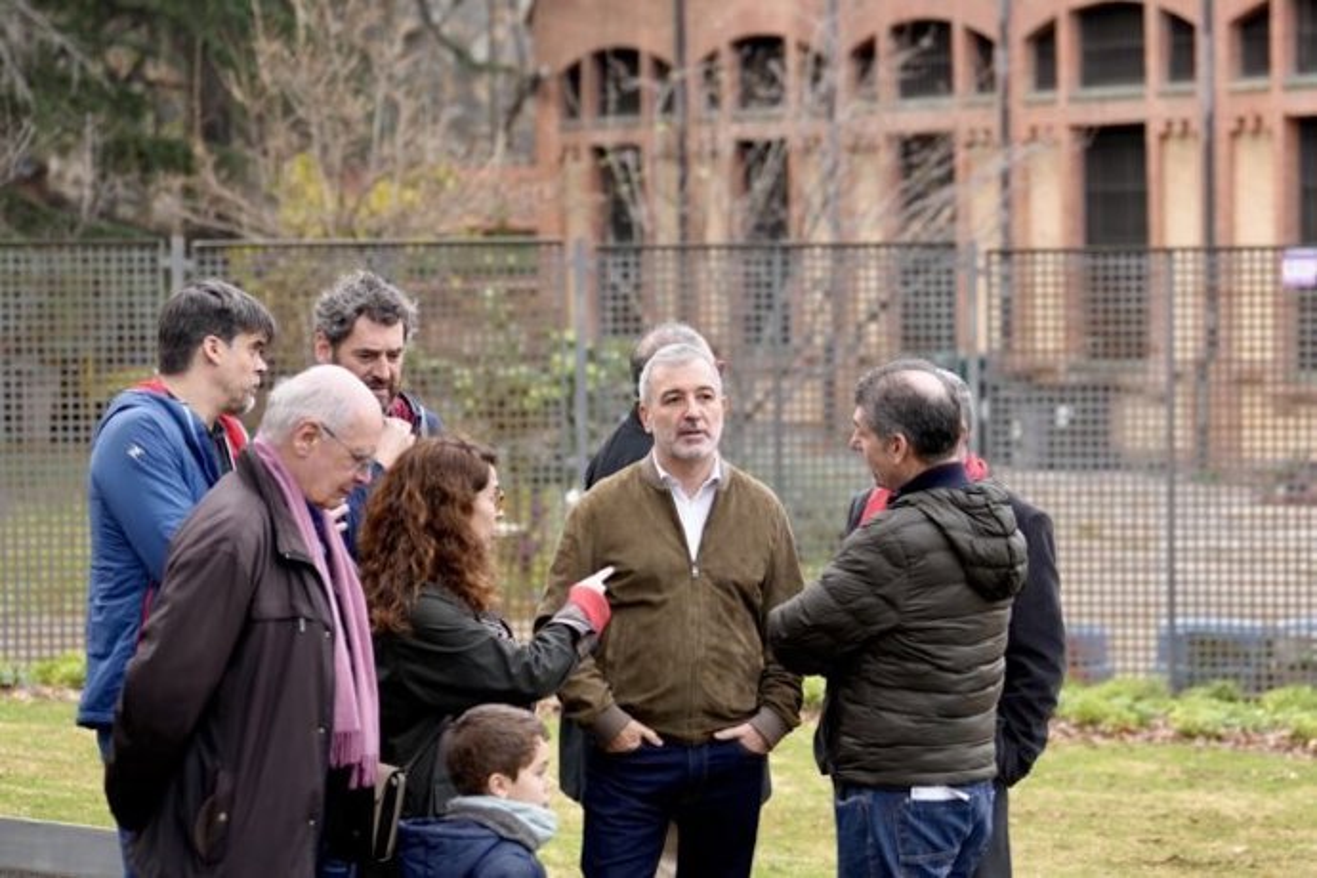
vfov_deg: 17.1
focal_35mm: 80
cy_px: 439
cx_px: 658
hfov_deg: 25.4
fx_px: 2926
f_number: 2.8
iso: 400
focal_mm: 80
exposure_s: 1/640
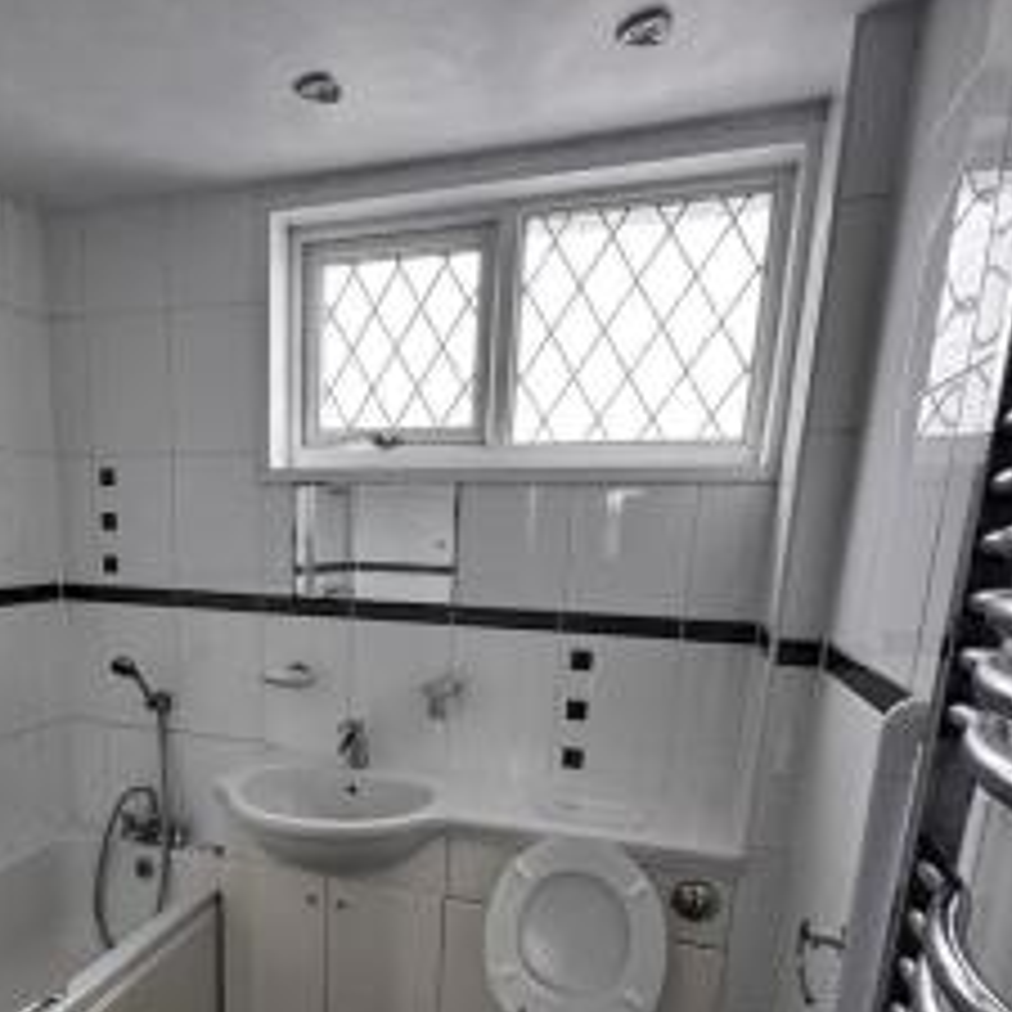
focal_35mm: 24
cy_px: 708
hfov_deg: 63.7
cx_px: 355
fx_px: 794
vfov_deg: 62.7
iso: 250
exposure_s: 1/99
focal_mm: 2.22
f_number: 2.2
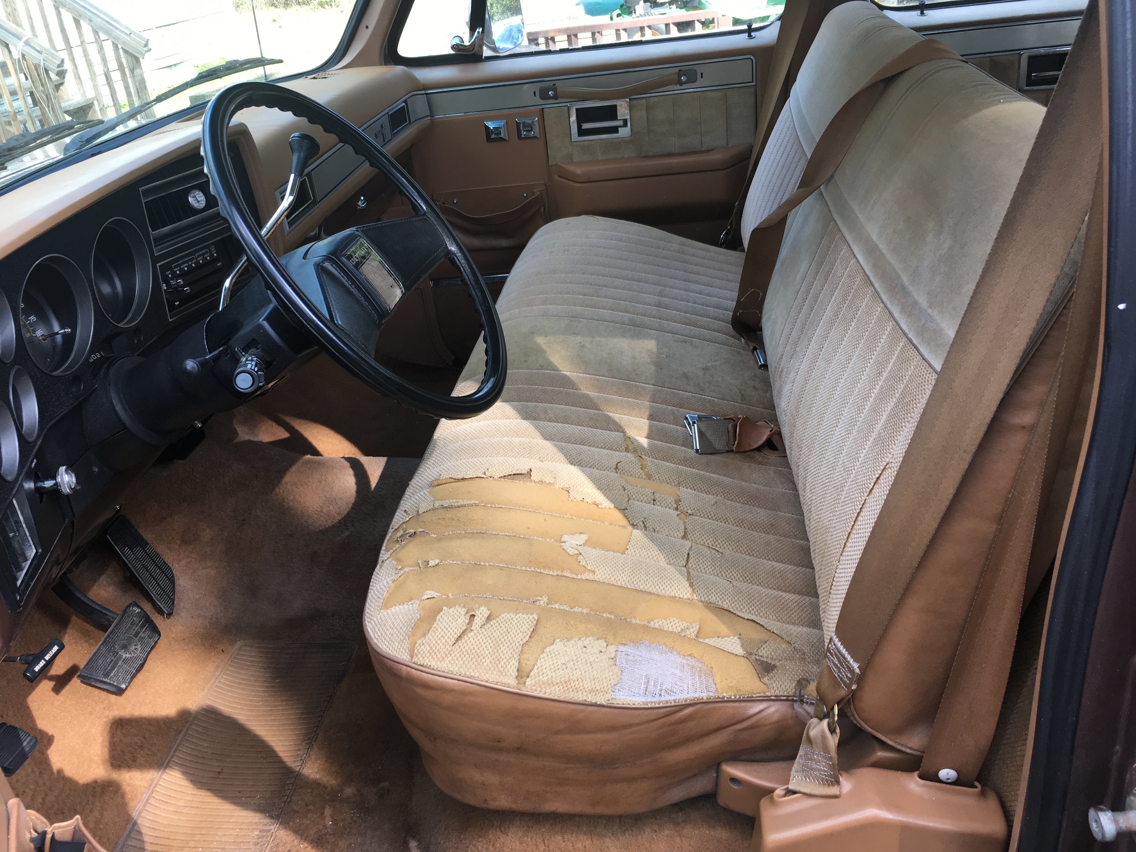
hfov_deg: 61.7
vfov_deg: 48.2
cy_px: 426
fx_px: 952
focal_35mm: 29
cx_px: 568
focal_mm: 4.15
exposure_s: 1/120
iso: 32
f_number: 2.2
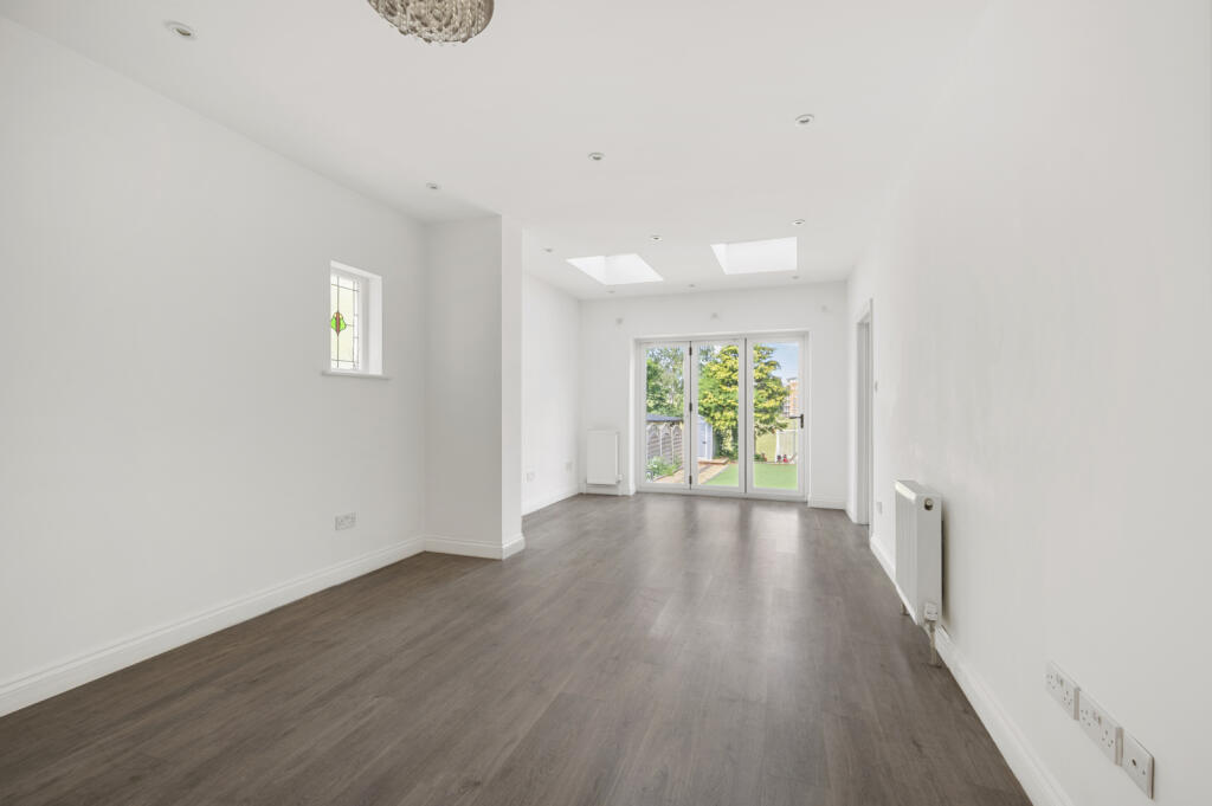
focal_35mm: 15
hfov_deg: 100.4
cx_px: 606
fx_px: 505
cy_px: 403
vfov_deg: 77.2
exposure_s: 1/2
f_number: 16
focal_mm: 15
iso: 200
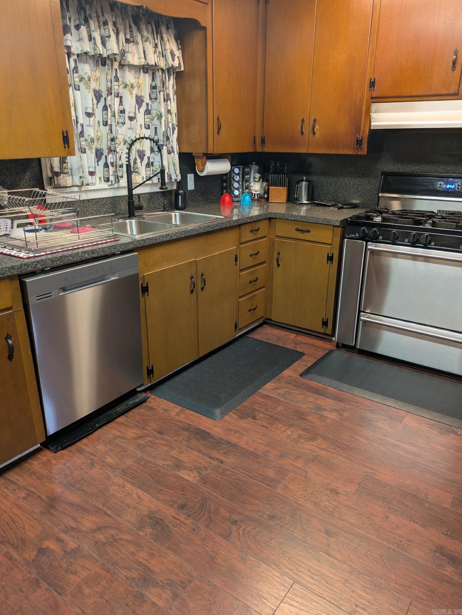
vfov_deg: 69.4
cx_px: 231
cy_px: 308
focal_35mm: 25
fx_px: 445
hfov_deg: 54.9
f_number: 1.89
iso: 140
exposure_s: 1/24
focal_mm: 5.43
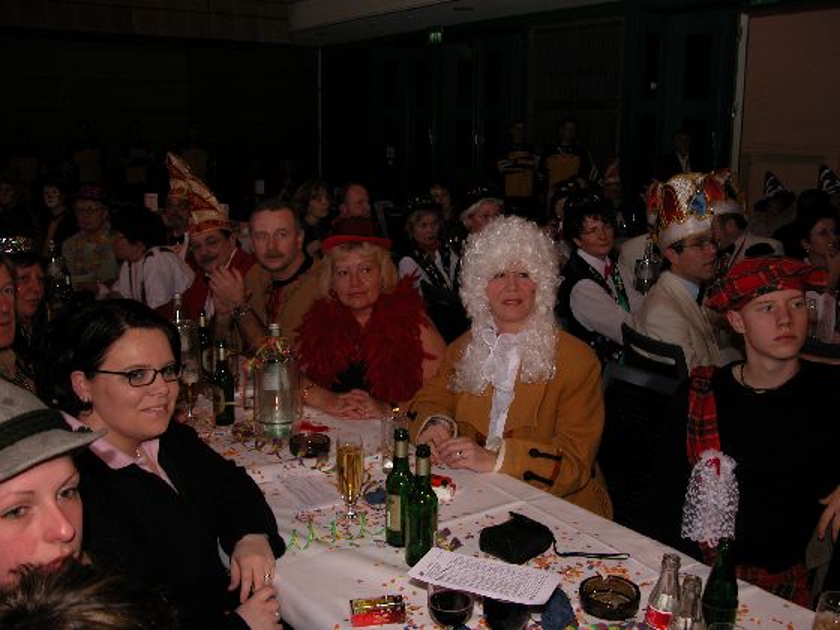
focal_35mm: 35
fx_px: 849
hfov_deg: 52.6
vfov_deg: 40.7
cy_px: 315
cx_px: 420
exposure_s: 1/60
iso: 100
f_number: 2.8
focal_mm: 8.9
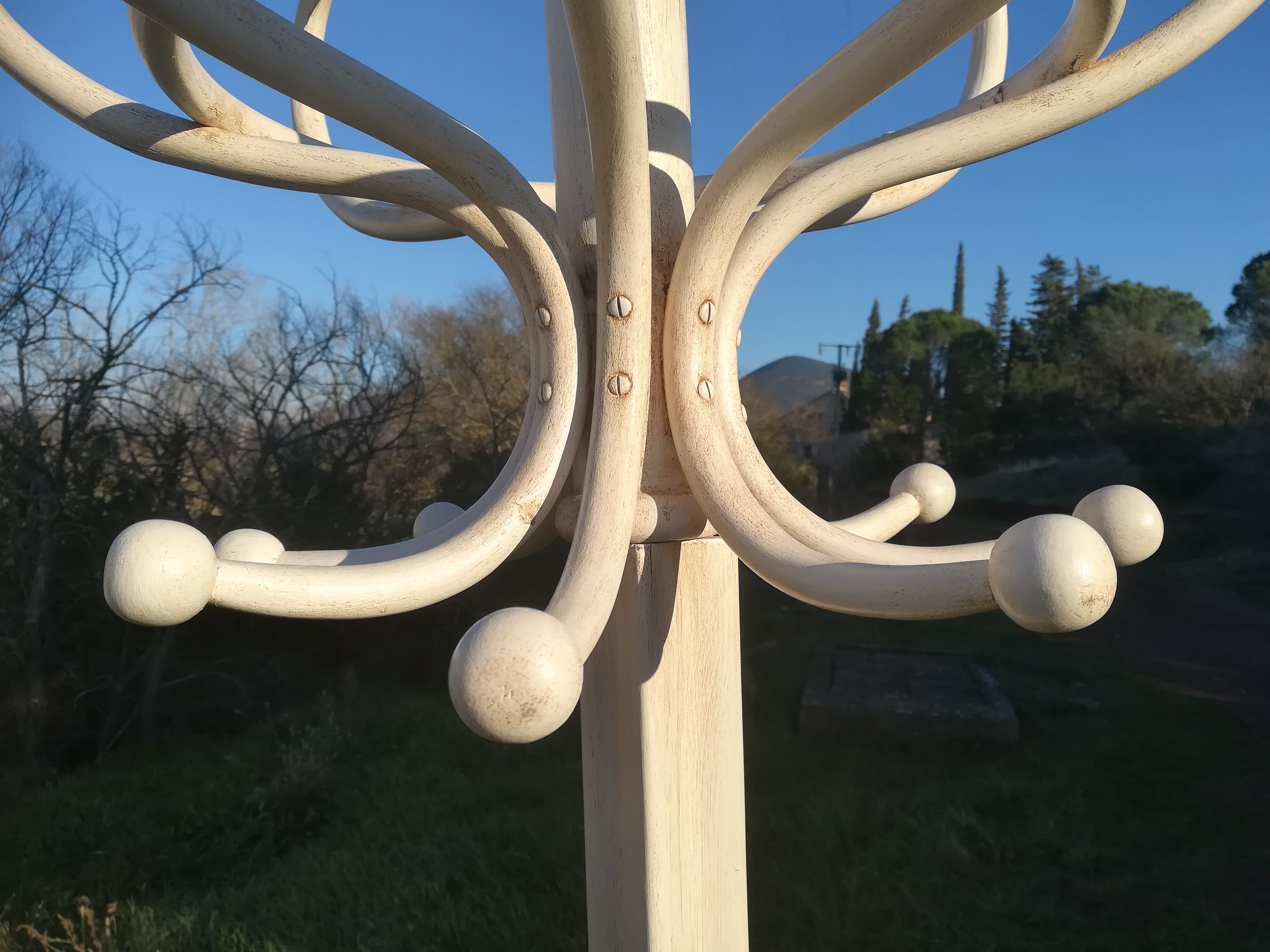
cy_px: 476
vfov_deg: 53.1
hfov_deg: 67.3
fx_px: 954
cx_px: 635
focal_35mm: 26
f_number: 2.2
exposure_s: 1/1049
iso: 50
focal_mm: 3.83
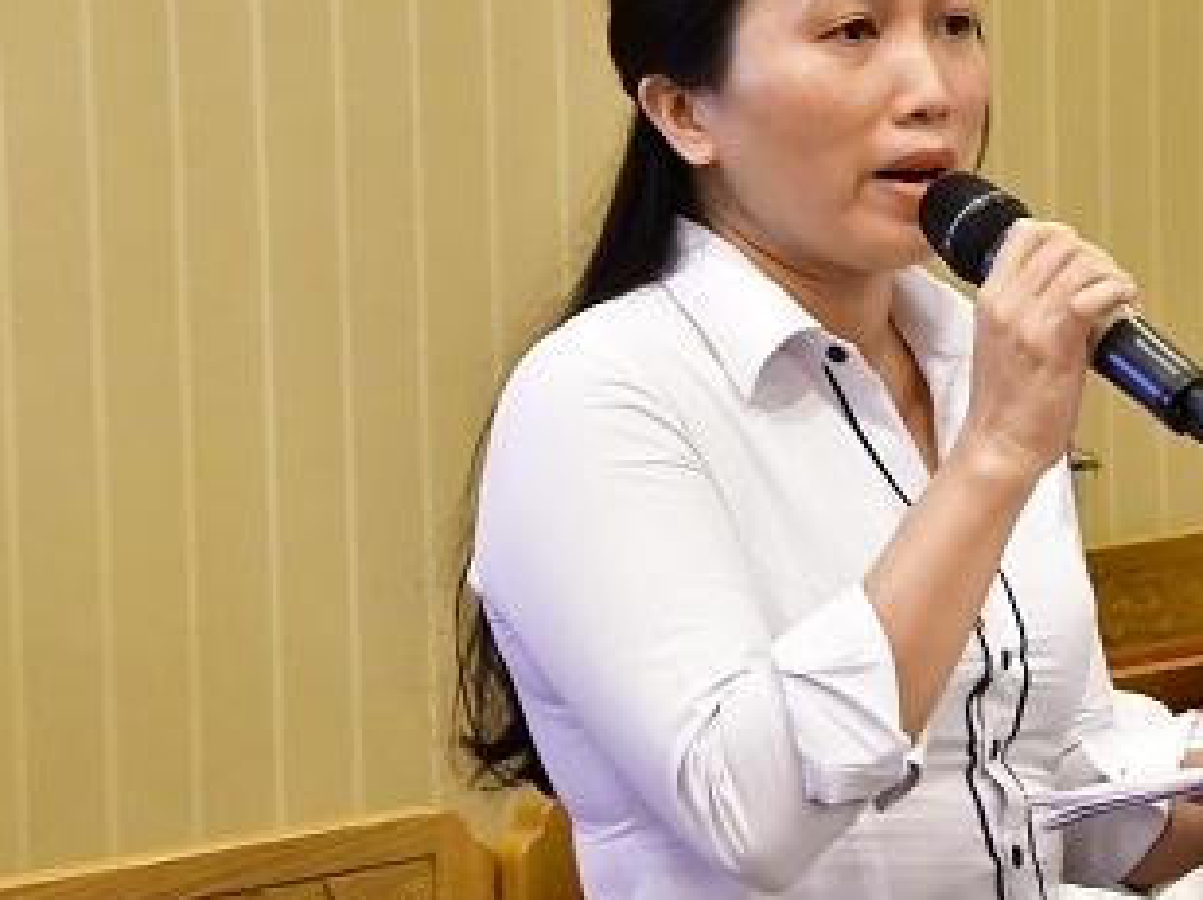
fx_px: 4478
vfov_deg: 11.5
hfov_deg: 15.2
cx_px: 911
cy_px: 323
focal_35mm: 129
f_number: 8
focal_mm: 46
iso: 12800
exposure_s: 1/80
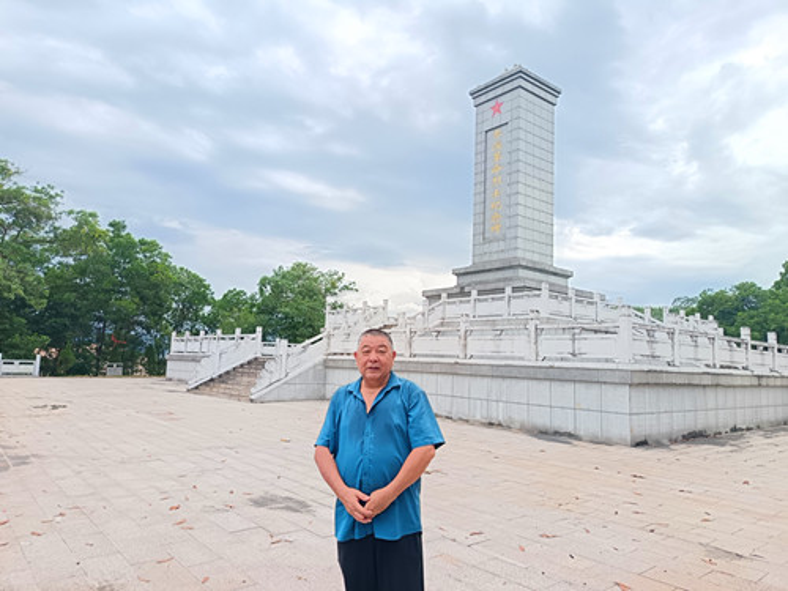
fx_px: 546
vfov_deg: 56.8
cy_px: 296
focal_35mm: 24
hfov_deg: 71.6
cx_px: 394
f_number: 1.75
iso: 100
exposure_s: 1/139
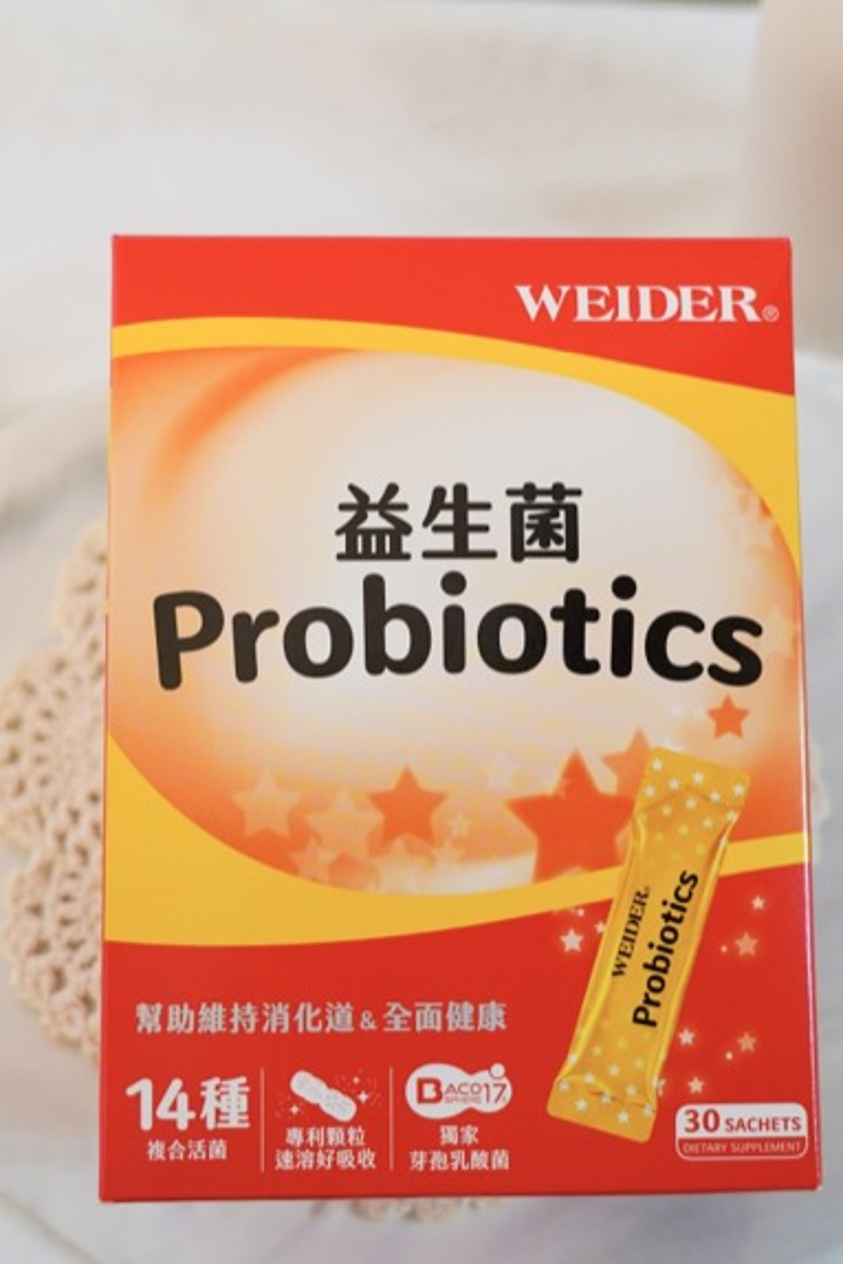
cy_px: 628
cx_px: 434
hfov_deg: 25.0
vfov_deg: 36.8
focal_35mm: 54
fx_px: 1902
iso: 640
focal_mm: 31.1
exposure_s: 1/160
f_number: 4
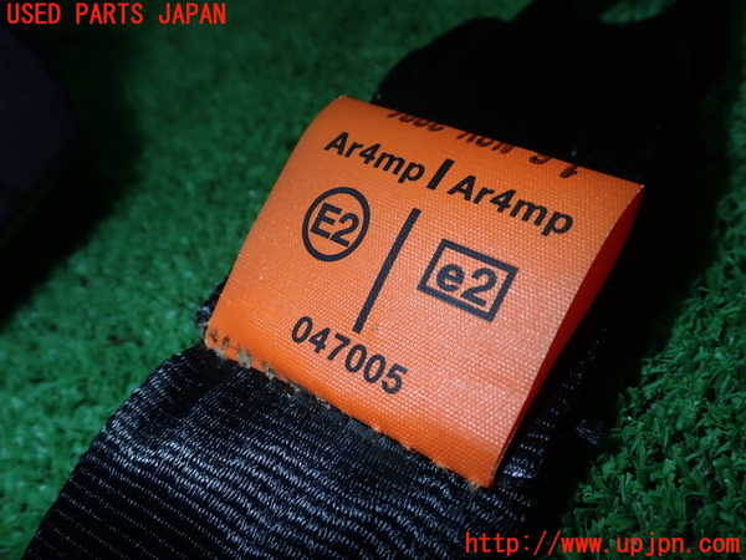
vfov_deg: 39.7
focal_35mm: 36
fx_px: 776
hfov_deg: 51.4
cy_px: 280
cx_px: 373
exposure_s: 1/40
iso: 200
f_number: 10
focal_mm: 6.37
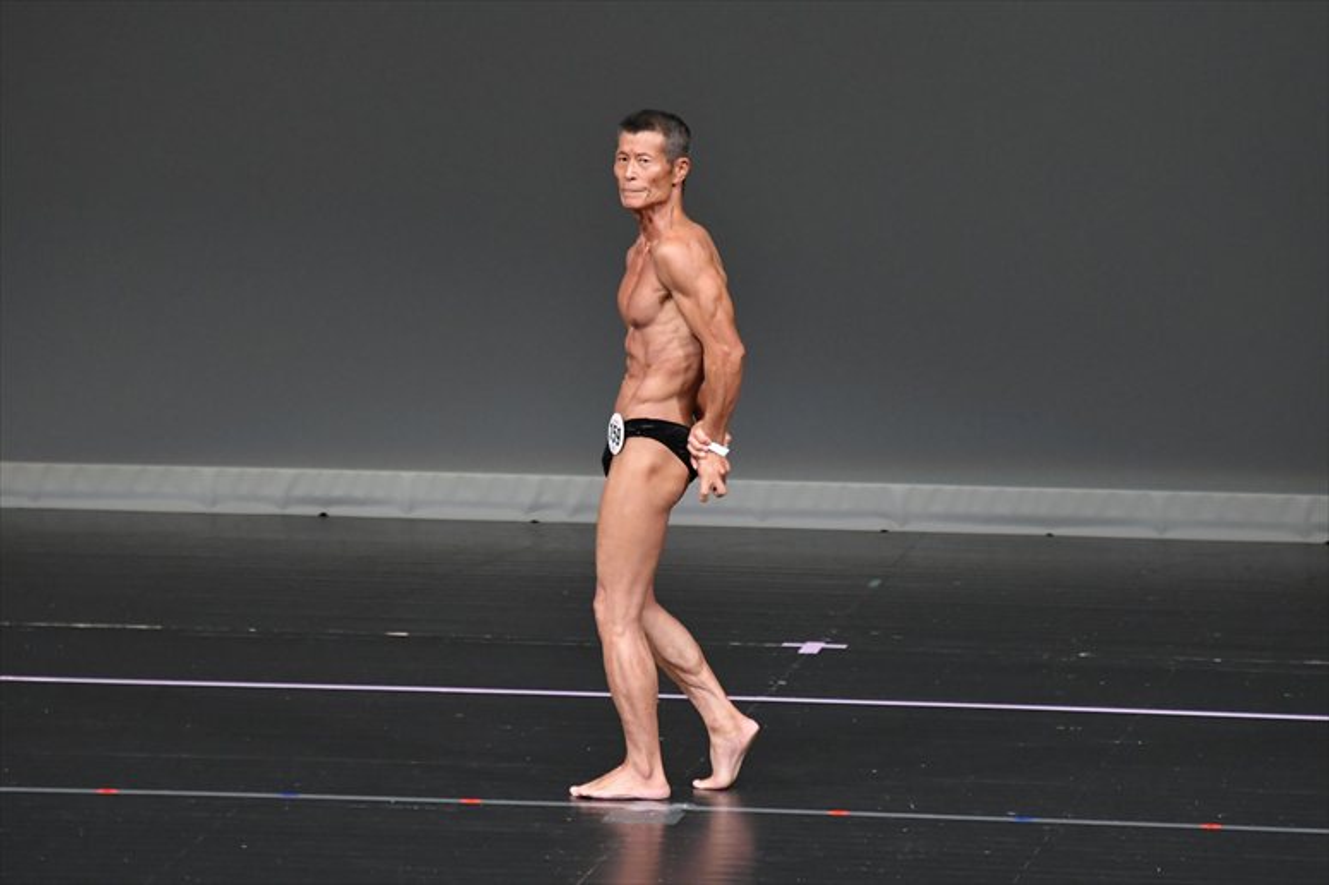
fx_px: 11623
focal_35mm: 315
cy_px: 442
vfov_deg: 4.4
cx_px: 664
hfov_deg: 6.5
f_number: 5.6
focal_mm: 210
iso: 4000
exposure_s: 1/400
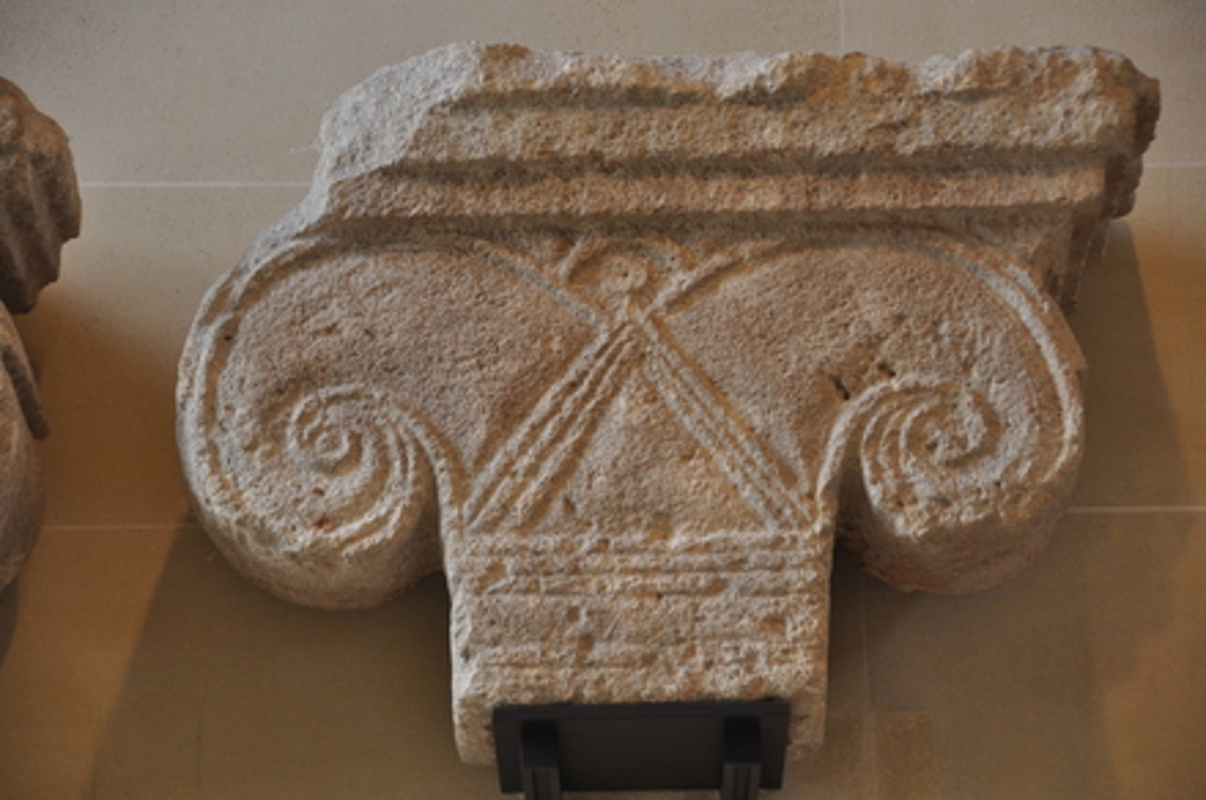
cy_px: 400
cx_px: 603
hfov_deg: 14.4
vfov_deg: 9.6
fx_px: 4767
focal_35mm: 142
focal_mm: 95
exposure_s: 1/60
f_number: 5.3
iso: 640
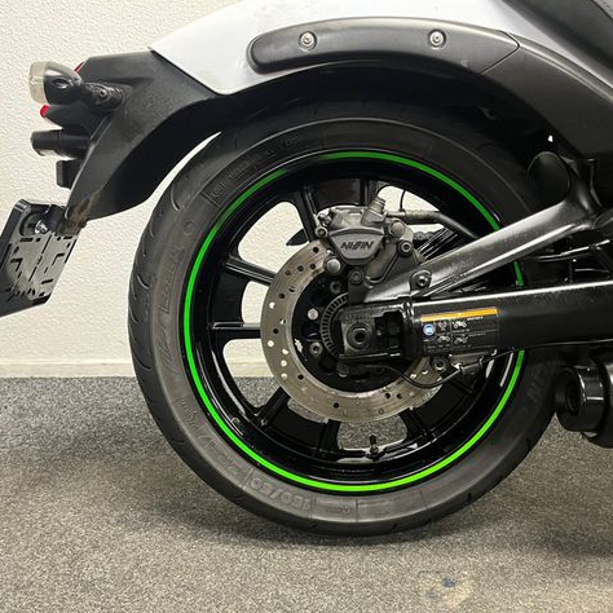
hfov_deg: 52.4
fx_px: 621
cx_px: 339
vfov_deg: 52.5
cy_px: 304
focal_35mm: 31
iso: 400
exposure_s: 1/33
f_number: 1.6
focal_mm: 5.1
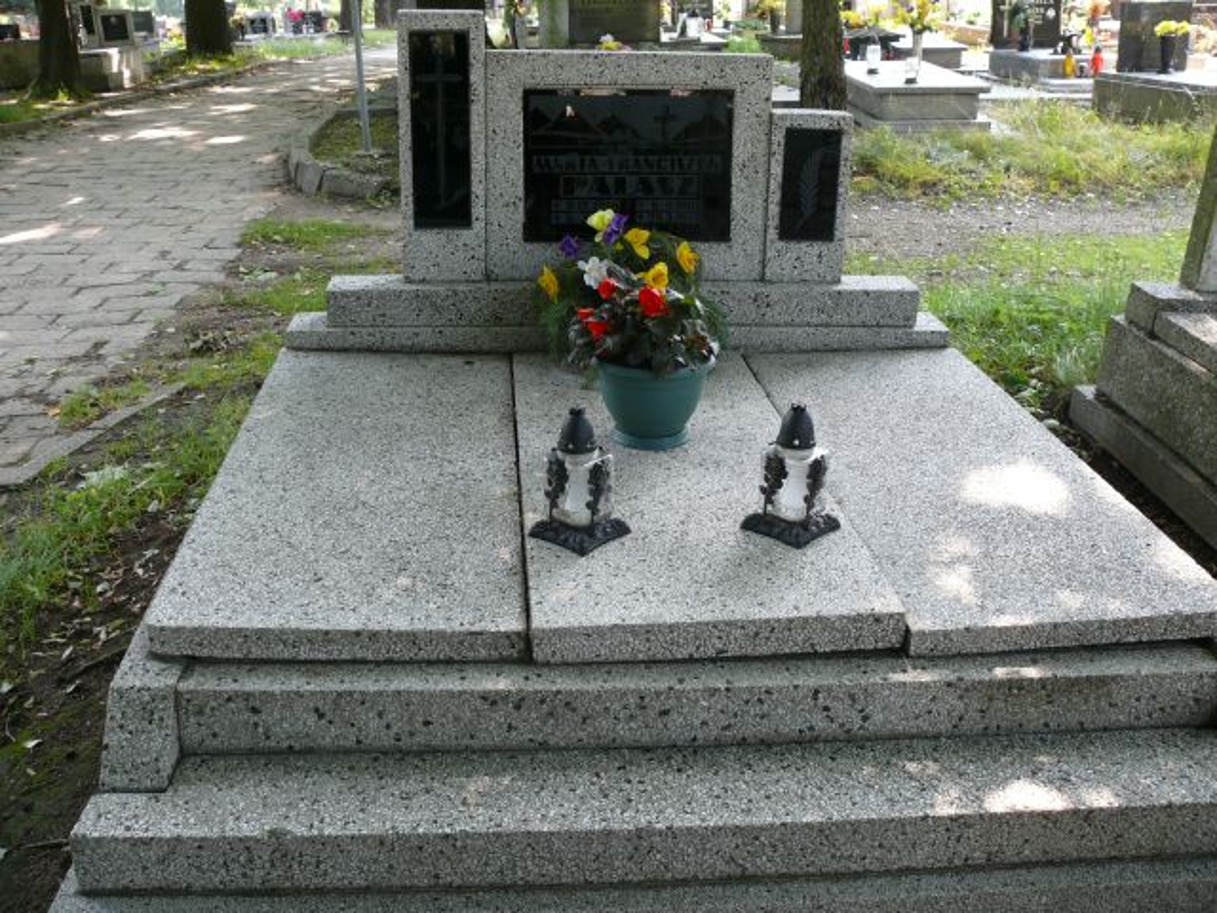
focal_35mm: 35
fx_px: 1231
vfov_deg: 40.7
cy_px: 456
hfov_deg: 52.6
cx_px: 608
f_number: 2.8
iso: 100
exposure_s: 1/60
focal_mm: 7.4
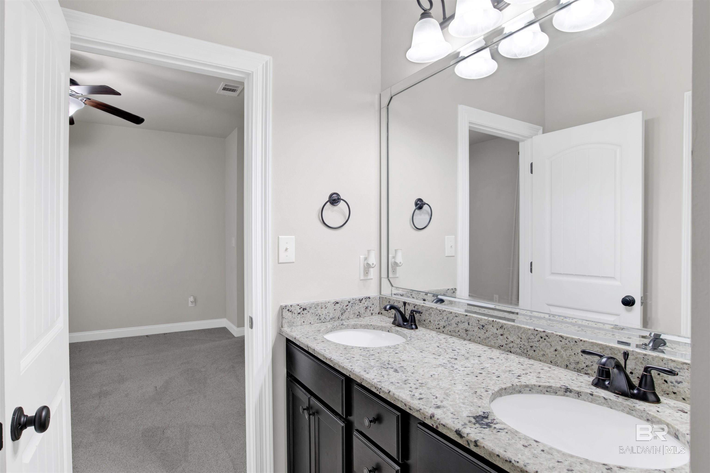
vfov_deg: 67.4
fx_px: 355
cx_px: 355
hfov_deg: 90.0
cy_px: 236
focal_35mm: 18
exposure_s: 1/6
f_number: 11
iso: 200
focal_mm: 18
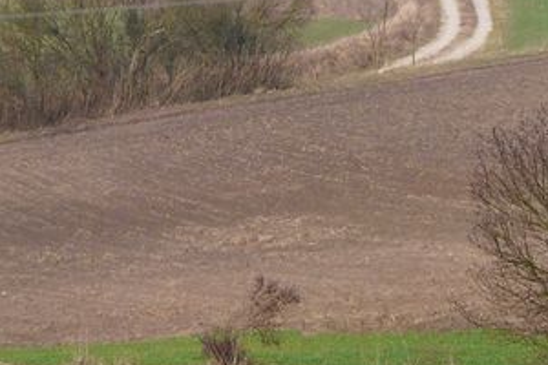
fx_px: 5951
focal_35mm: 391
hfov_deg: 5.2
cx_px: 700
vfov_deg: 3.5
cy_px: -117
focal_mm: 23.1
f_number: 5.6
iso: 100
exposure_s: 1/250
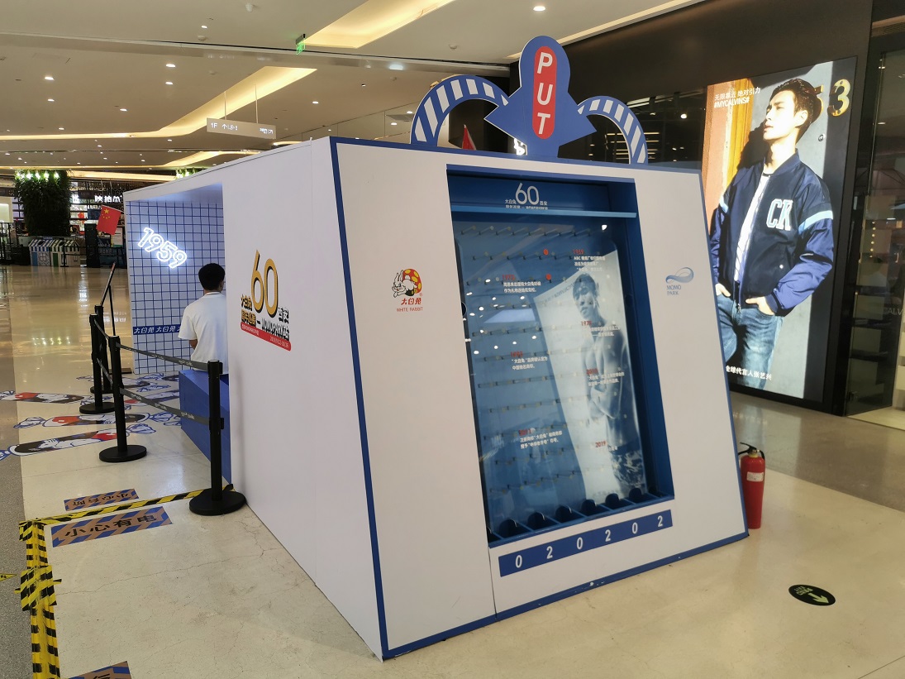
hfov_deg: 65.3
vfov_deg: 51.3
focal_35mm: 27
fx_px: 706
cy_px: 340
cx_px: 452
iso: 64
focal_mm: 5.58
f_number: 1.8
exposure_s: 1/100
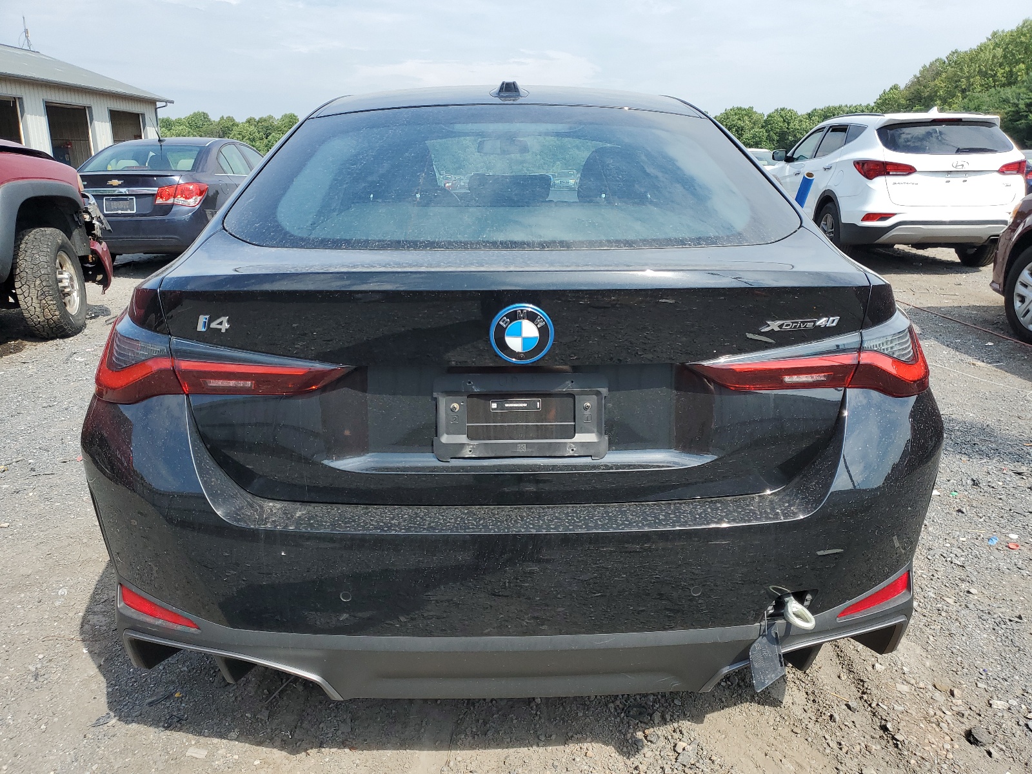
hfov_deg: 67.3
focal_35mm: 26
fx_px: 775
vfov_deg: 53.1
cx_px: 516
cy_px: 387
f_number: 1.5
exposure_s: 1/2000
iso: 50
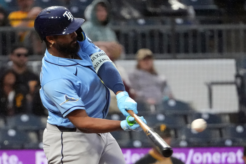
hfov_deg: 5.3
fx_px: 2650
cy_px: 82
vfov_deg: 3.5
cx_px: 123
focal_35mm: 388
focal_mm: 388
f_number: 5.6
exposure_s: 1/2000
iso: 10000
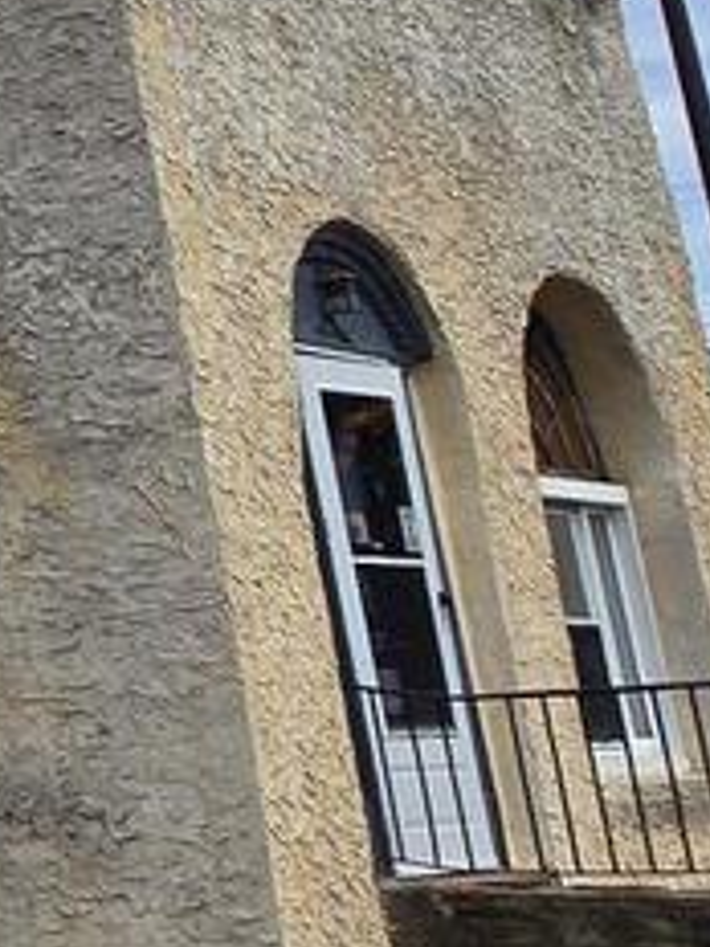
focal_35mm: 86
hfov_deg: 10.4
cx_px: -1563
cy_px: 135
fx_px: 2352
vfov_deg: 22.3
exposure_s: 1/3126
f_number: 2.2
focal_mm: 2.2
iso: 50
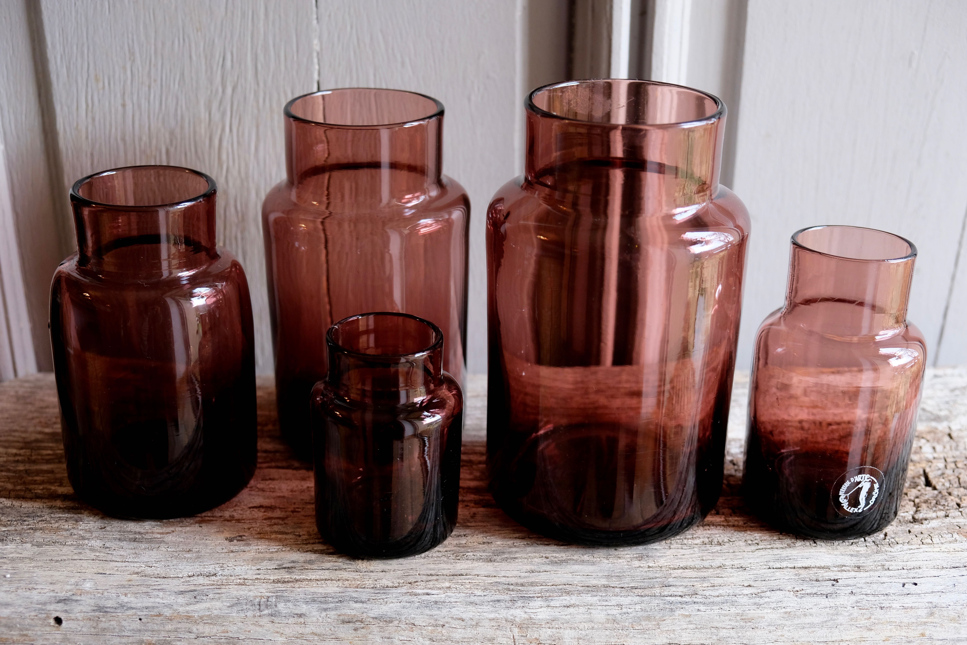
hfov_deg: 41.9
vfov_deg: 28.6
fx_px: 1262
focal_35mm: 47
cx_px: 484
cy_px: 322
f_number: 3.6
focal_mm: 31.5
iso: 640
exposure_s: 1/125
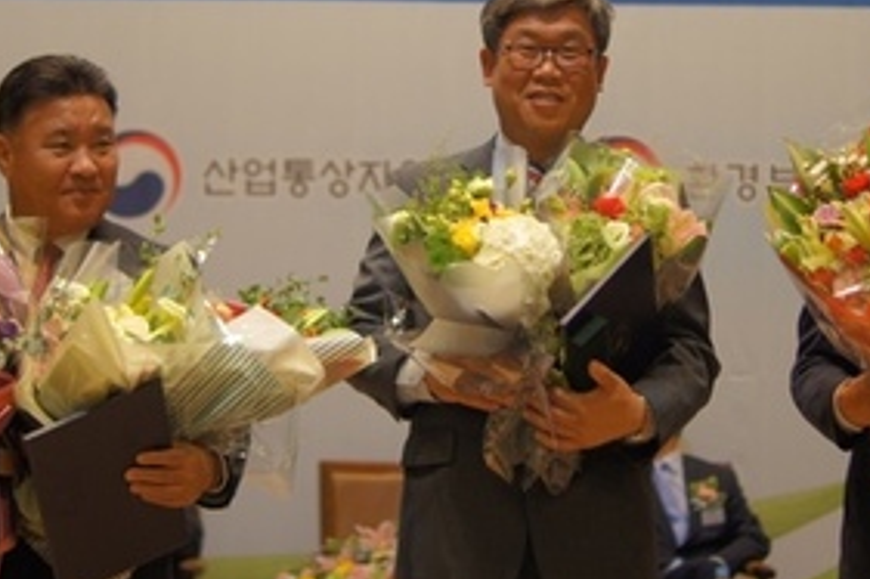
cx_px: 557
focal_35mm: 112
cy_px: 147
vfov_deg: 12.2
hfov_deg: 18.2
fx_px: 2707
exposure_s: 1/60
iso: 100
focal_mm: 35
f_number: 2
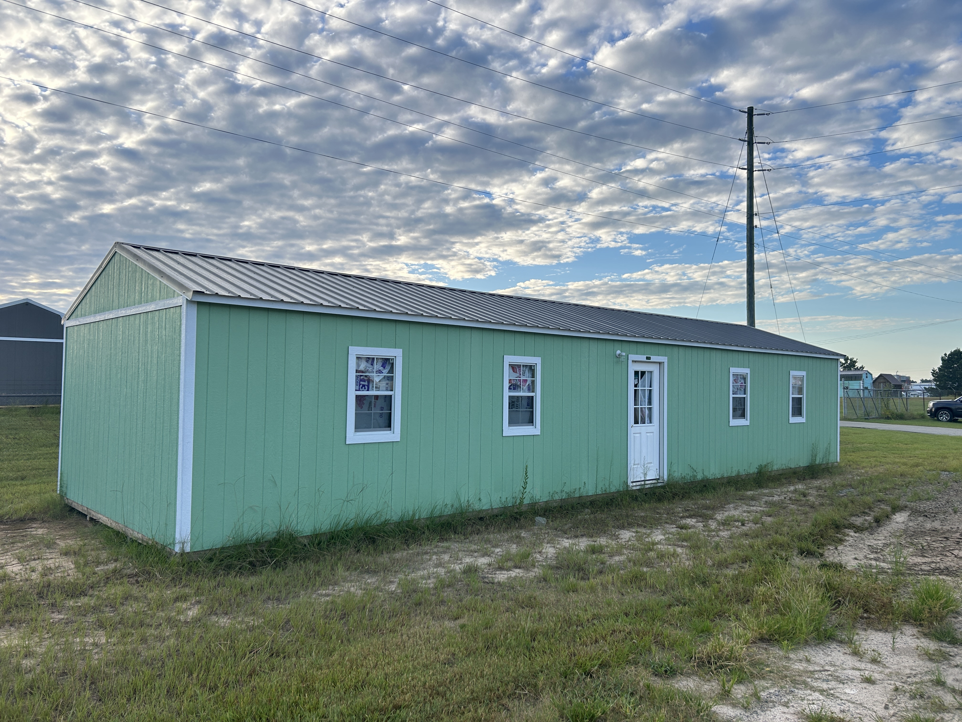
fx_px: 723
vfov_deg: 53.1
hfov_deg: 67.3
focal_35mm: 26
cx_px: 481
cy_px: 361
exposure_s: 1/1196
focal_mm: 5.7
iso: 50
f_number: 1.5
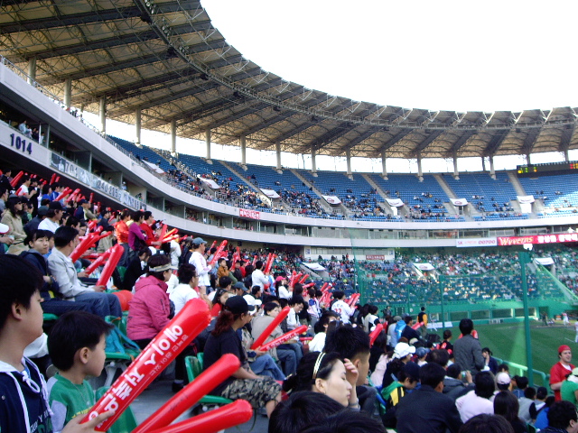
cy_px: 216
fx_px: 635
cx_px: 289
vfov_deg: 37.7
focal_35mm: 38
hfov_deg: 49.0
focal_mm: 6.2
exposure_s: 1/60
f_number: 4.3
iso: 64
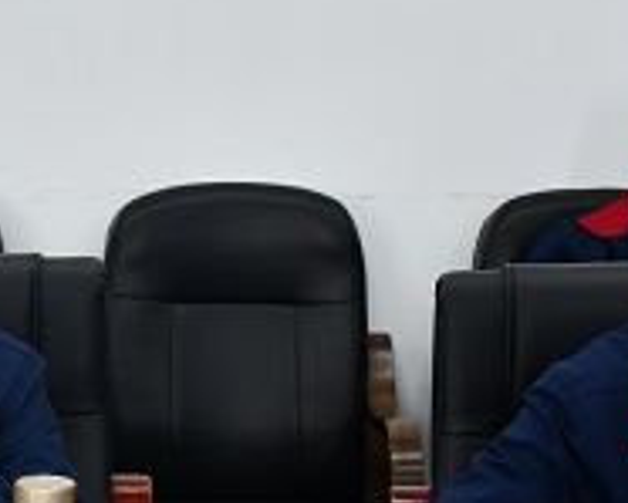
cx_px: -44
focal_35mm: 136
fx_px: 2529
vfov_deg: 11.3
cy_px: 489
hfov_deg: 13.9
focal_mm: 30
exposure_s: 1/60
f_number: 4
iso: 400
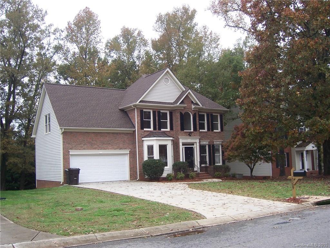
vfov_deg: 39.7
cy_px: 124
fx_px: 343
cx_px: 165
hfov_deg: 51.4
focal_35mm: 36
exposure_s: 1/200
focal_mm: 6.2
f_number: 2.8
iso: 80
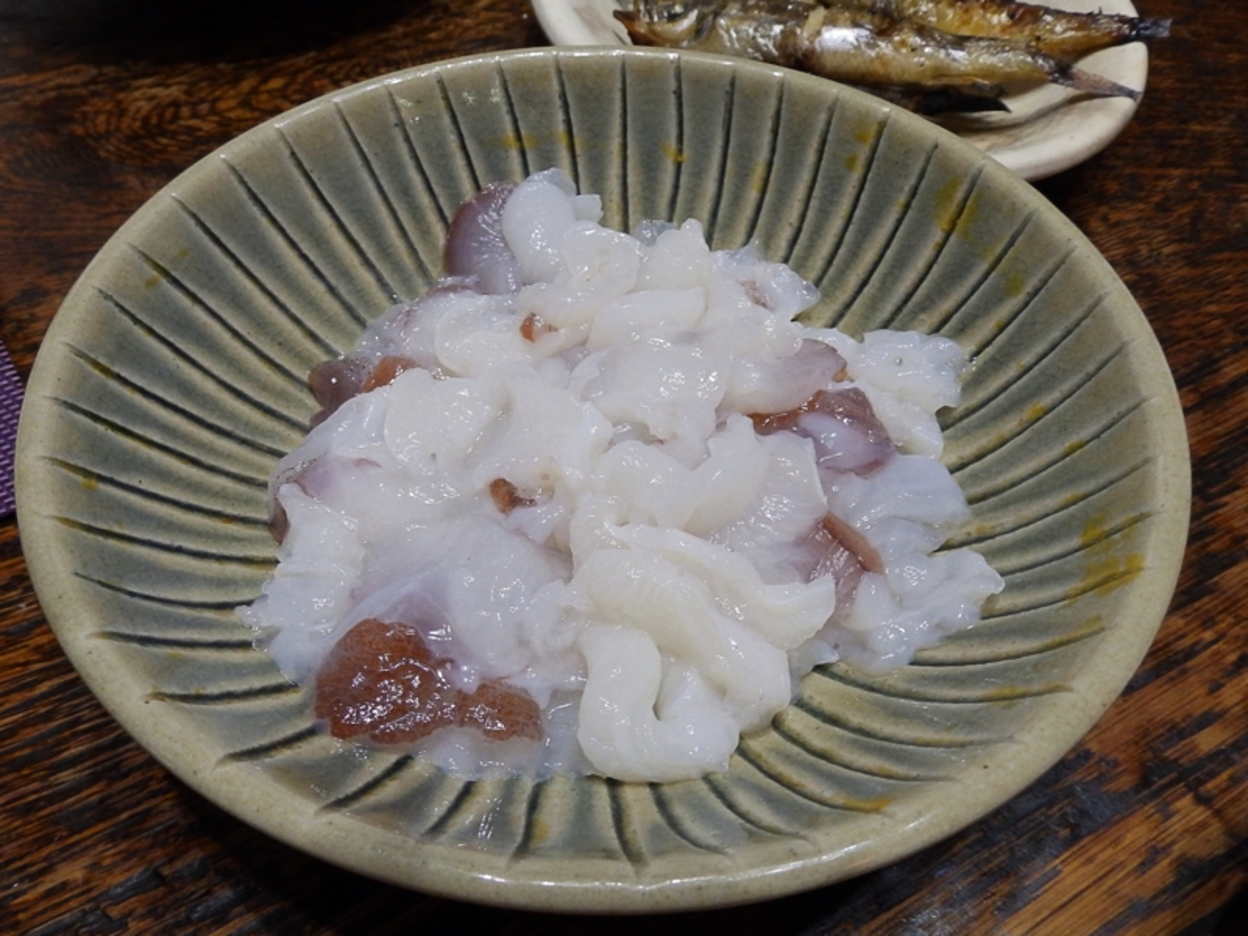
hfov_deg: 76.4
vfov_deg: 61.1
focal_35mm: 22
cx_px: 624
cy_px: 468
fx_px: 793
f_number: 3.4
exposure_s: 1/30
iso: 400
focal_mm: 4
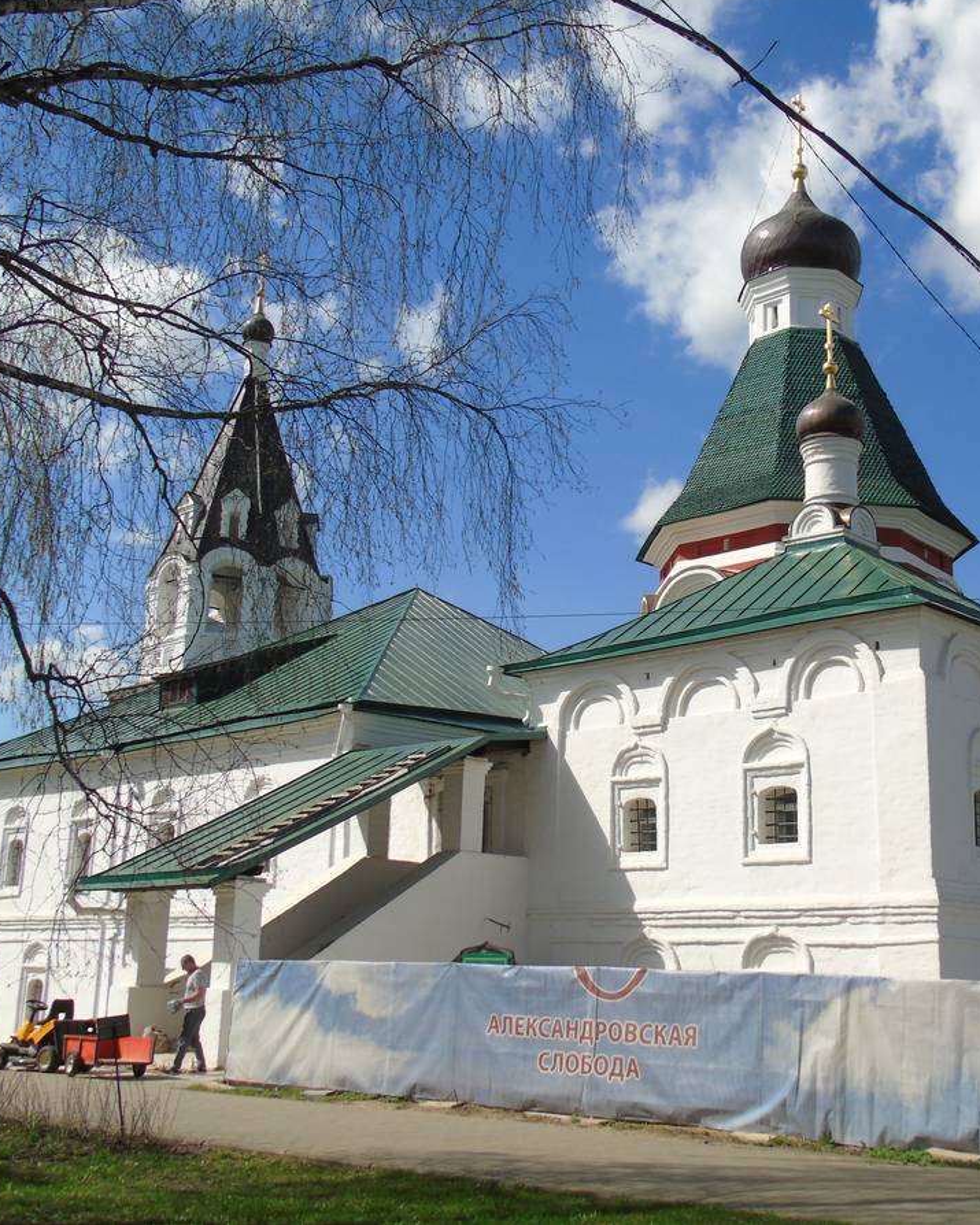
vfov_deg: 47.9
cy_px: 610
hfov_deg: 38.8
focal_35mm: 38
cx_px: 626
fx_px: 1378
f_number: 4
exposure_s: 1/1000
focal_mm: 5.2
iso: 80
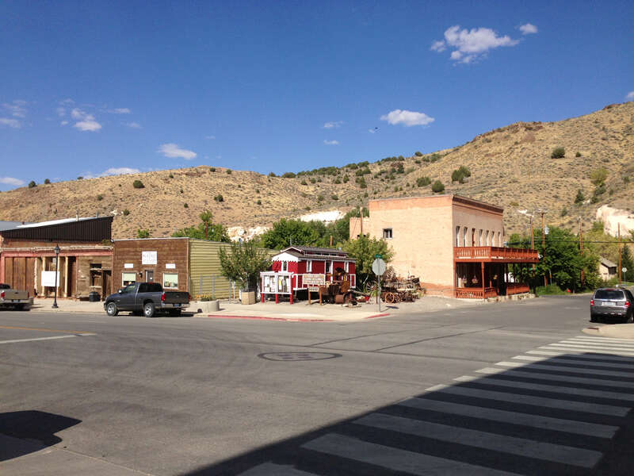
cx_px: 317
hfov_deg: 55.4
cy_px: 238
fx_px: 604
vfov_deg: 42.9
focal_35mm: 33
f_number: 2.4
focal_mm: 4.13
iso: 50
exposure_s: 1/2358
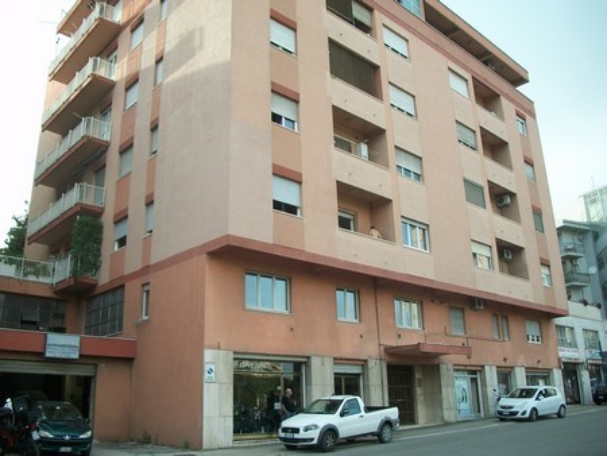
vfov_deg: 44.2
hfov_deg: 56.8
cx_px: 304
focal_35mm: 32
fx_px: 561
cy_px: 228
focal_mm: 5.7
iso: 80
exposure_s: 1/160
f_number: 2.9
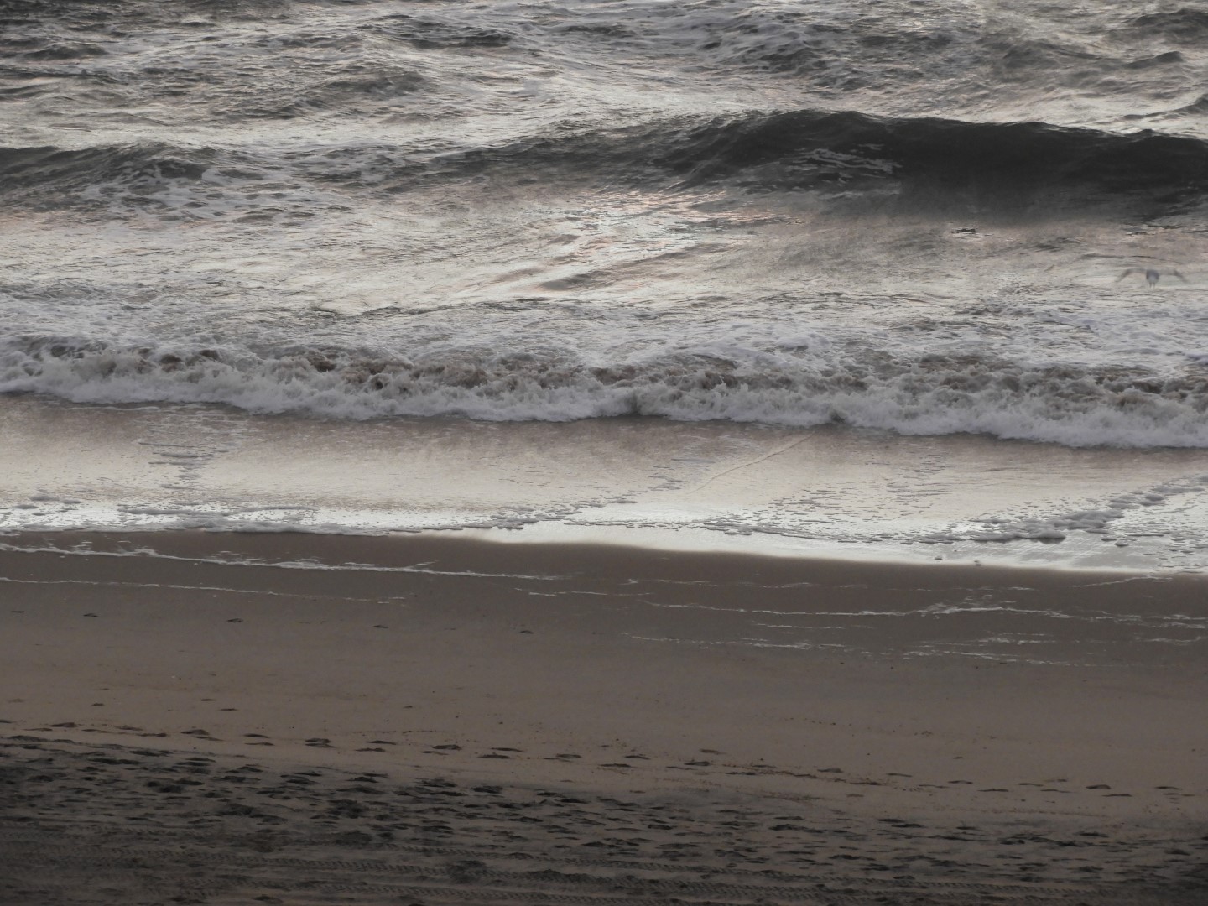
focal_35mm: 270
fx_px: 9422
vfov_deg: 5.5
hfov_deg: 7.3
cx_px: 604
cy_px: 453
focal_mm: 48.4
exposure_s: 1/50
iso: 400
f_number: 5.5
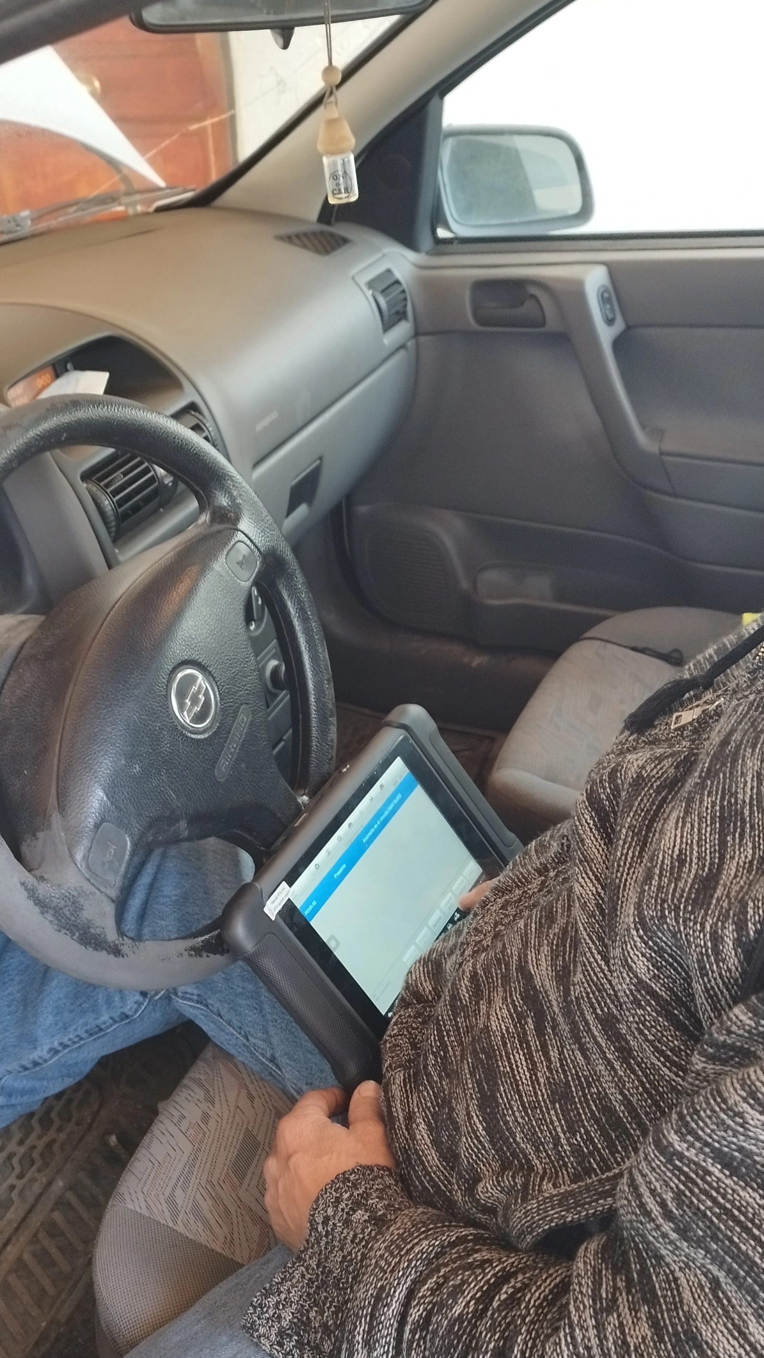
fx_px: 1225
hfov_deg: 34.6
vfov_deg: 57.4
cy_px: 841
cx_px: 358
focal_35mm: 34
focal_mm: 5.89
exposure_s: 1/30
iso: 370
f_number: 1.89
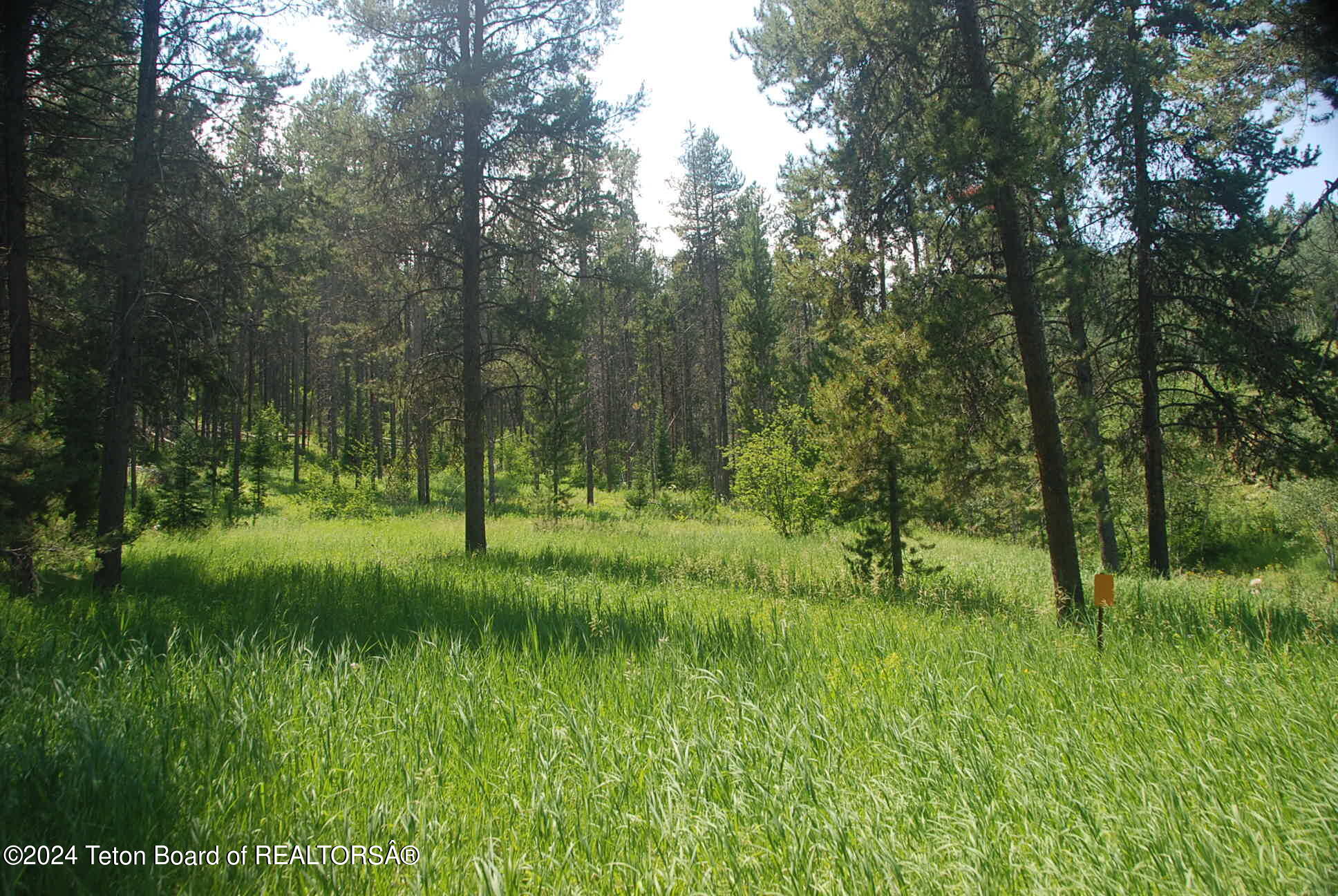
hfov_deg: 67.3
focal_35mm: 27
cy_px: 448
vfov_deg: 48.0
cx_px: 669
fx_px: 1005
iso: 200
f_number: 5.6
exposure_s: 1/125
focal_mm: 18
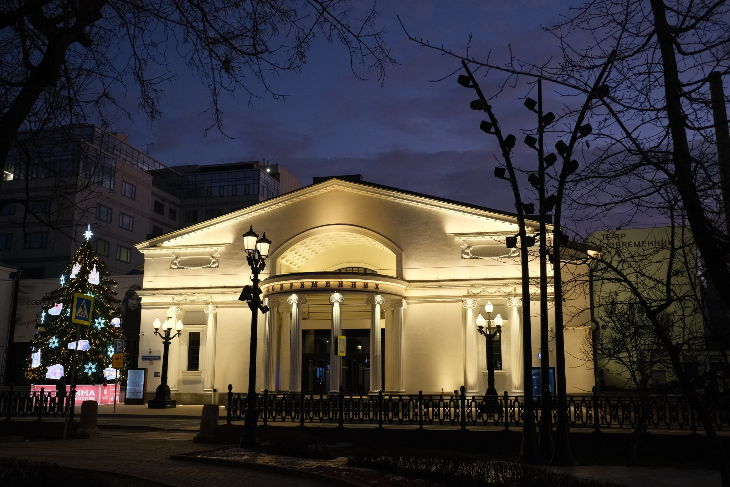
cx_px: 365
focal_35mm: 35
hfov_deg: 54.4
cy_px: 244
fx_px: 710
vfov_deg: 37.8
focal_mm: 23
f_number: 2.8
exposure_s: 1/180
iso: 1600
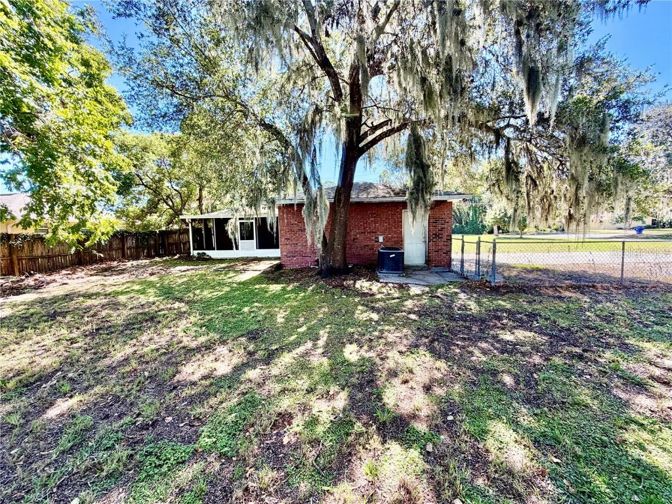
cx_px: 336
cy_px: 252
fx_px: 272
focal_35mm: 14
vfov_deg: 85.7
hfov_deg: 102.1
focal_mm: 2.22
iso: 50
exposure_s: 1/182
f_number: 2.2
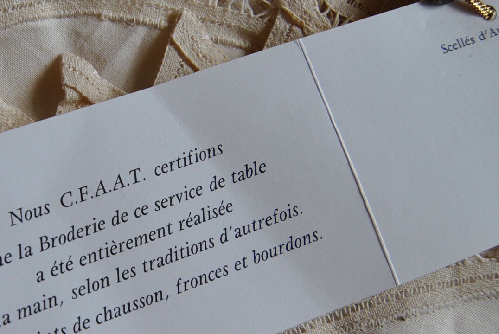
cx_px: 108
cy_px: 219
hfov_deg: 35.8
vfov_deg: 25.0
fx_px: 749
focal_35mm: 54
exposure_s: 1/100
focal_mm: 20
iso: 200
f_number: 5
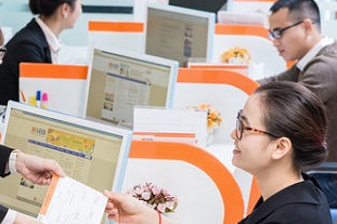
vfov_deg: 8.4
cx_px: 73
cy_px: 142
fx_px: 1534
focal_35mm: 164
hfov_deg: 12.5
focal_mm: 85
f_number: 5.6
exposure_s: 1/100
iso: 1000
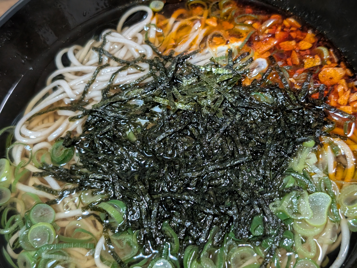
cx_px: 178
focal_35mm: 49
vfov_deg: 29.7
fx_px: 506
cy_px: 134
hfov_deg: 38.9
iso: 884
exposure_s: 1/47.9
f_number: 1.68
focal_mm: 6.9
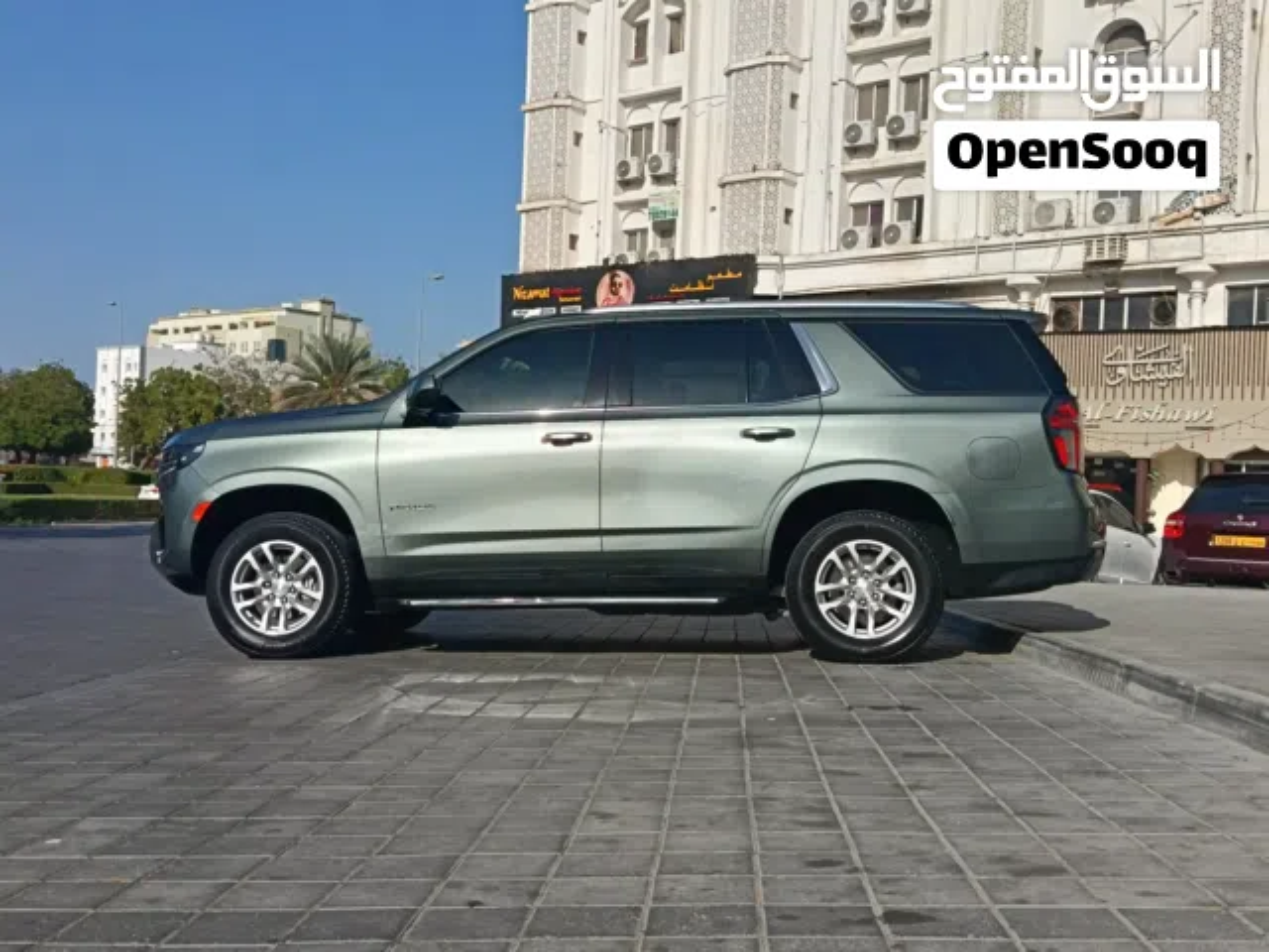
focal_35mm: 37
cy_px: 476
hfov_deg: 50.1
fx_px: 1356
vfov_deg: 38.7
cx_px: 634
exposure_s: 1/838
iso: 103
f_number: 1.75
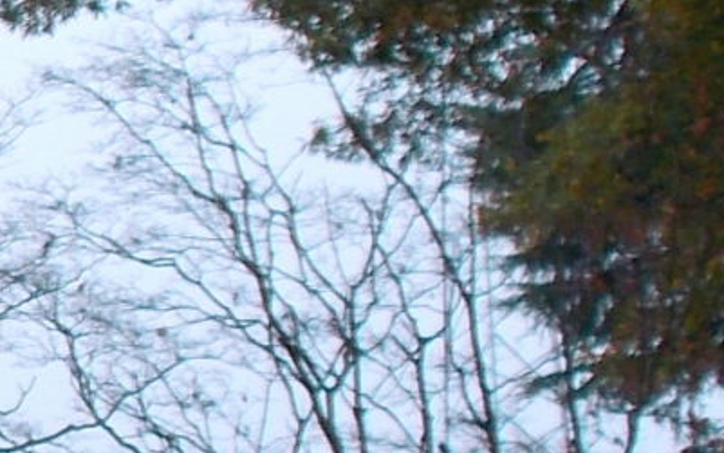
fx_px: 5211
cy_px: 359
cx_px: -1358
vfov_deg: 5.0
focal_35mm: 264
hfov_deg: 7.2
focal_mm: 6.9
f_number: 3.9
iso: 80
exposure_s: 1/100
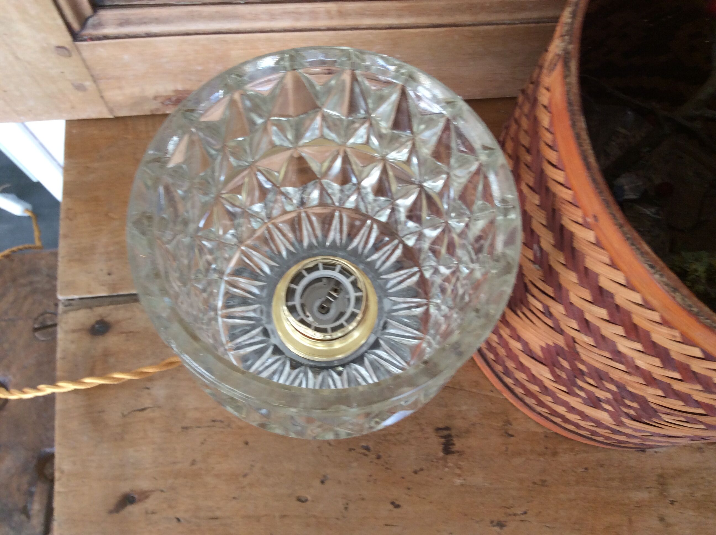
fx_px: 661
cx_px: 358
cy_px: 268
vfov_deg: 44.1
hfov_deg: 56.9
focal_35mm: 32
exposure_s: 1/25
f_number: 2.4
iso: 50
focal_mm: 3.3
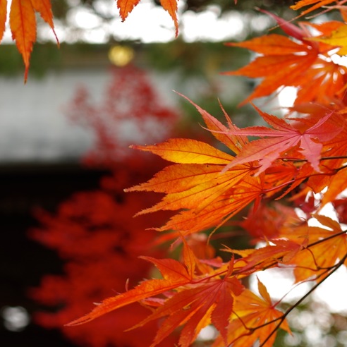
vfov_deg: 18.9
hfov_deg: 18.6
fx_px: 1043
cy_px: 215
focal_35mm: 92
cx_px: 44
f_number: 4
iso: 125
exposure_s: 1/100
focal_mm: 35
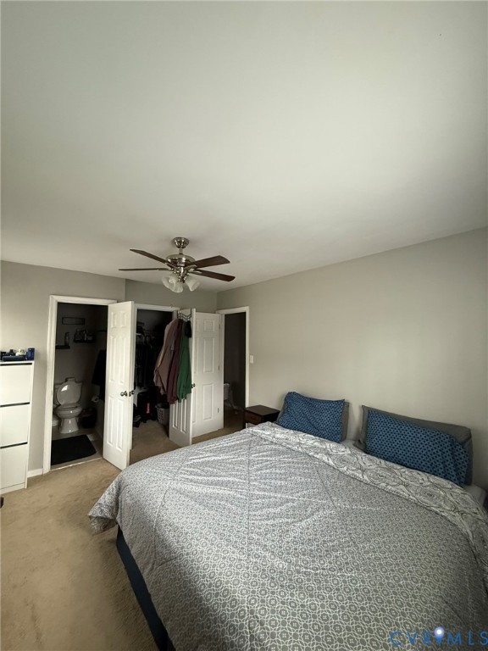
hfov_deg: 85.7
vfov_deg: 102.1
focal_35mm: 14
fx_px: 263
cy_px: 326
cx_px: 244
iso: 400
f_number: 2.2
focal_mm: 2.22
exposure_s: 1/60
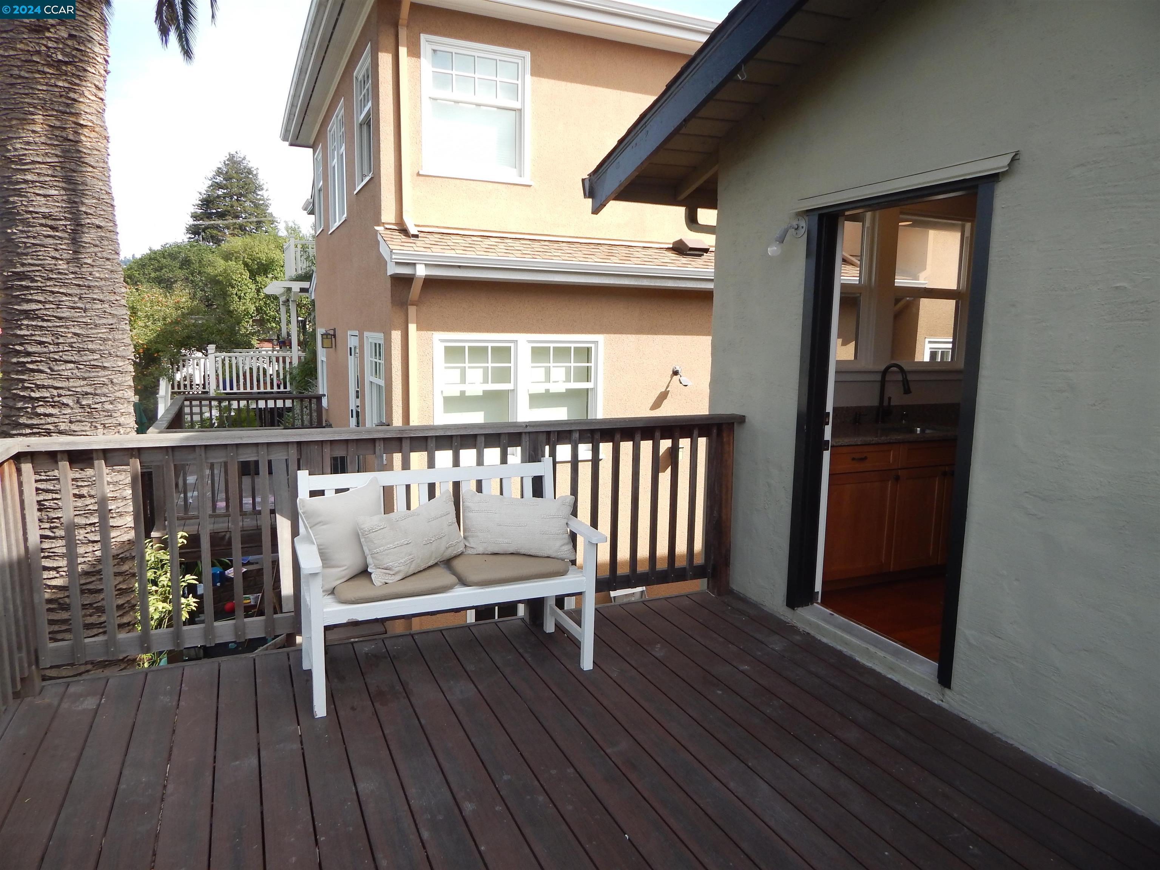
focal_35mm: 23
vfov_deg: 58.9
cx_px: 580
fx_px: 771
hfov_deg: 73.9
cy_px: 435
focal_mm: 4
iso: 125
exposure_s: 1/400
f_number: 3
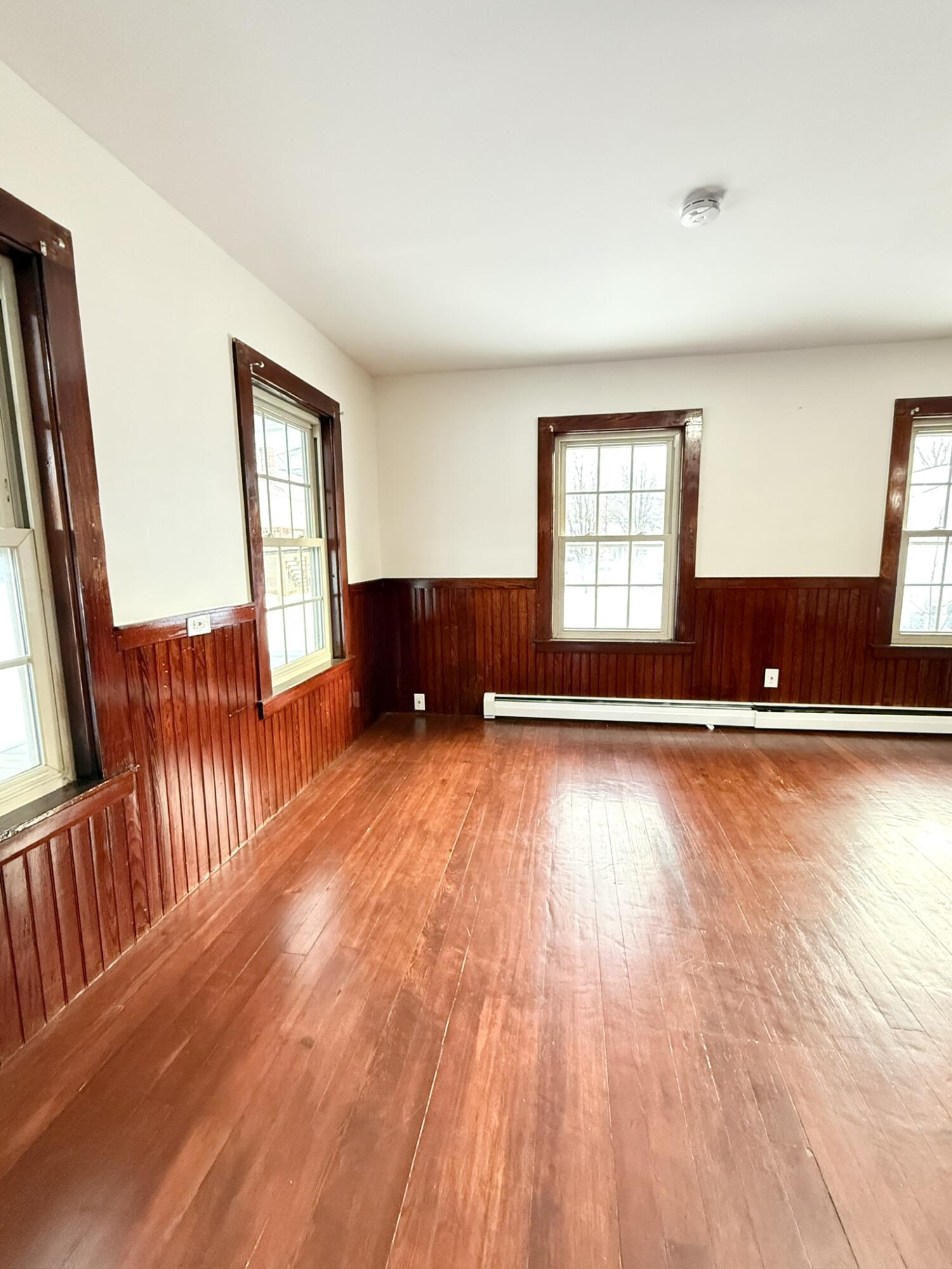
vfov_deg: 102.1
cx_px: 476
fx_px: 513
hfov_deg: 85.7
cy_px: 634
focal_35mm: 14
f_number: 2.2
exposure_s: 1/60
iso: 640
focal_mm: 2.22
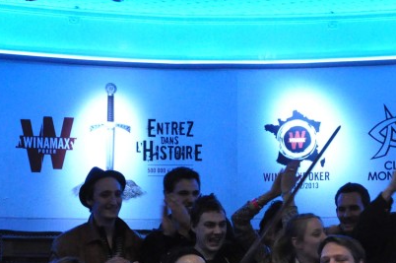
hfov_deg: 23.2
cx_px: 400
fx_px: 923
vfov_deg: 16.0
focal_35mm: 84
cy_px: 249
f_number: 5.6
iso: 3200
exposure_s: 1/30
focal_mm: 22
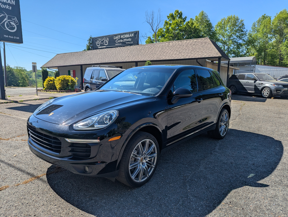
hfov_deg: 71.5
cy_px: 108
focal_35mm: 24
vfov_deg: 56.9
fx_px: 200
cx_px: 144
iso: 45
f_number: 1.85
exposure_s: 1/1953
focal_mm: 6.81
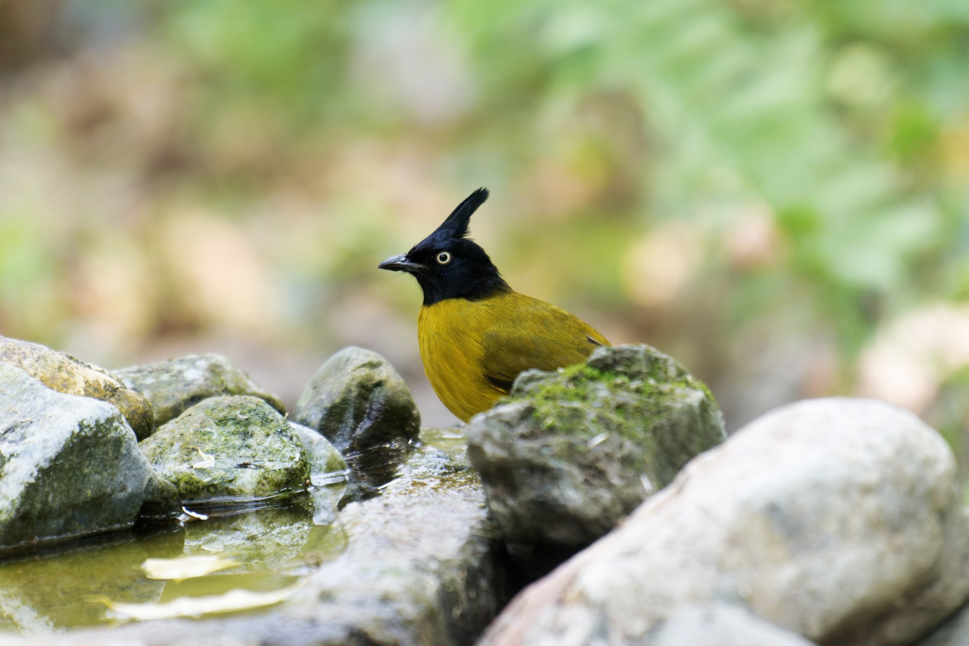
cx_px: 484
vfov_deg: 1.8
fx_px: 20186
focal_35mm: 750
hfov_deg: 2.7
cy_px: 323
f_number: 5.6
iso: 2800
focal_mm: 500
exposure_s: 1/640
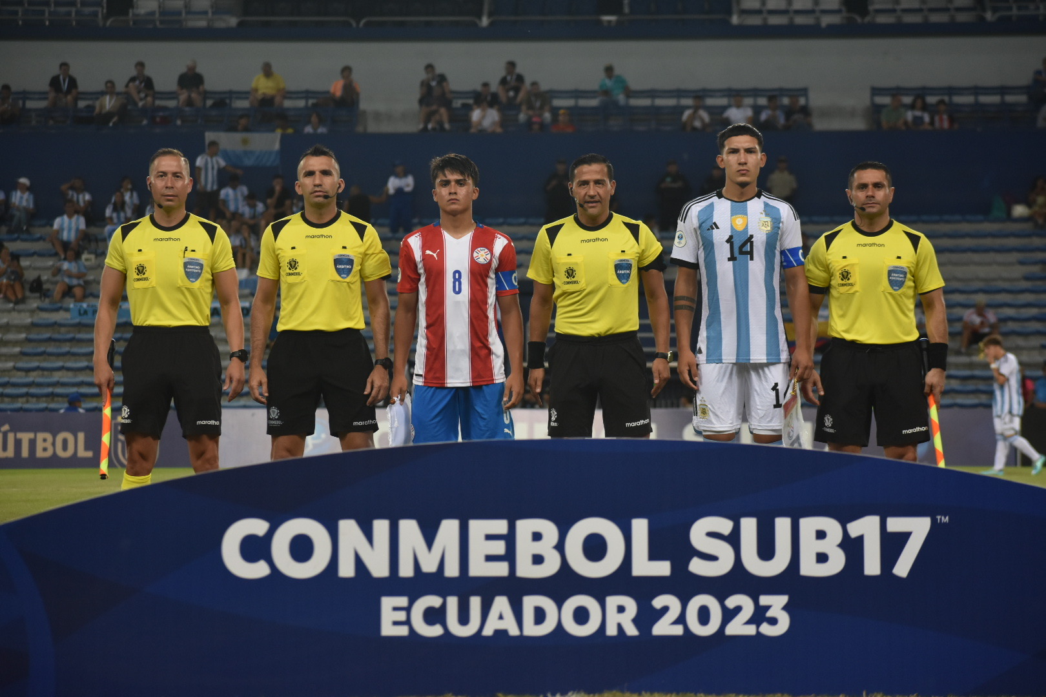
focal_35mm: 165
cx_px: 523
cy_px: 348
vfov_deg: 8.3
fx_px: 4794
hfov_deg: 12.5
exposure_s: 1/400
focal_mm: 110
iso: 800
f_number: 4.8
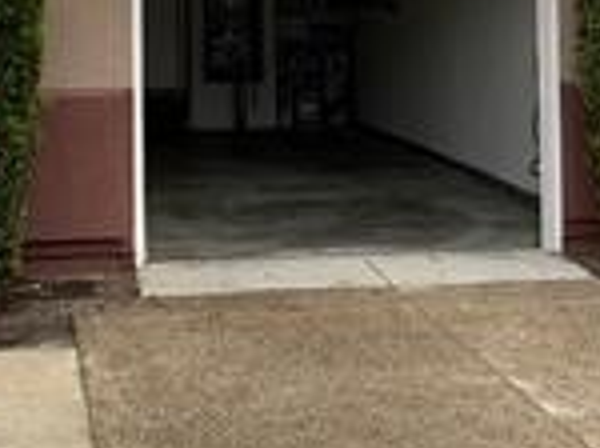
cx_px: 268
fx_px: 1506
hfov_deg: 22.5
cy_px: -70
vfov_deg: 16.3
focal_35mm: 87
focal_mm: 3
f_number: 1.8
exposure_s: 1/122
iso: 50
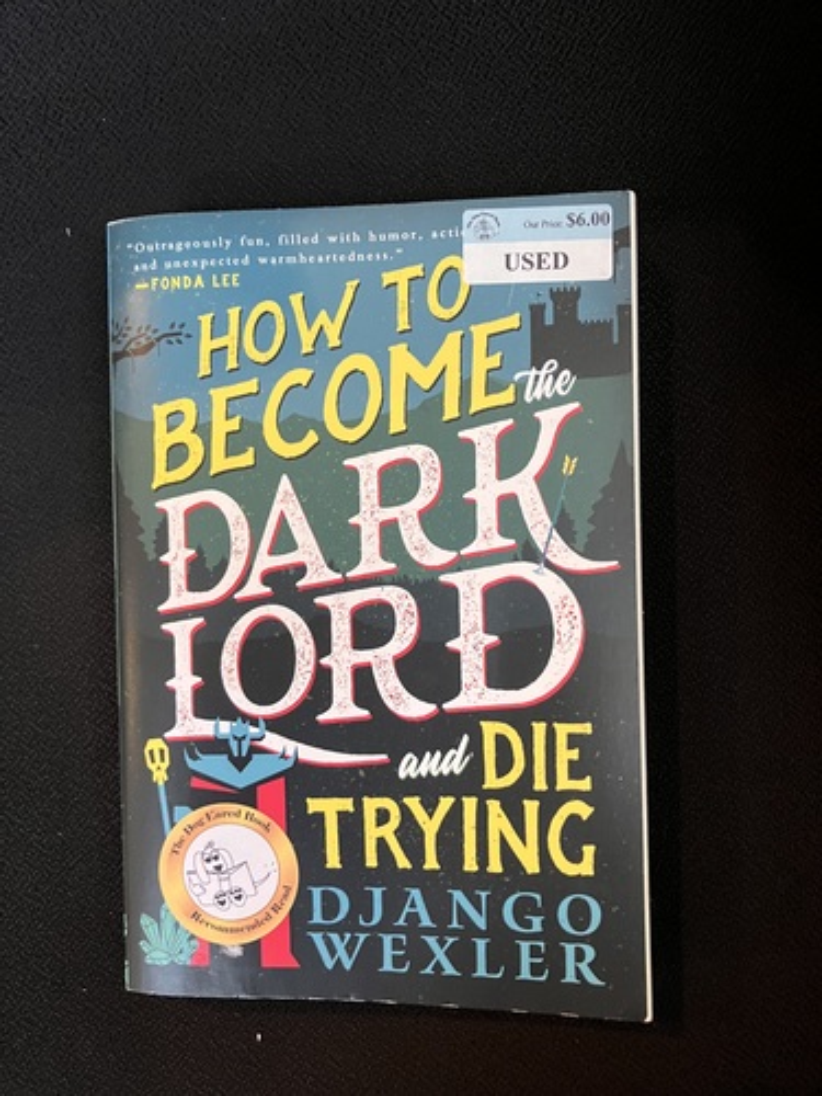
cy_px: 548
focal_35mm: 28
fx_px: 887
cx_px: 411
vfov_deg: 63.4
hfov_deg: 49.7
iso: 320
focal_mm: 3.99
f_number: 1.8
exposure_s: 1/30
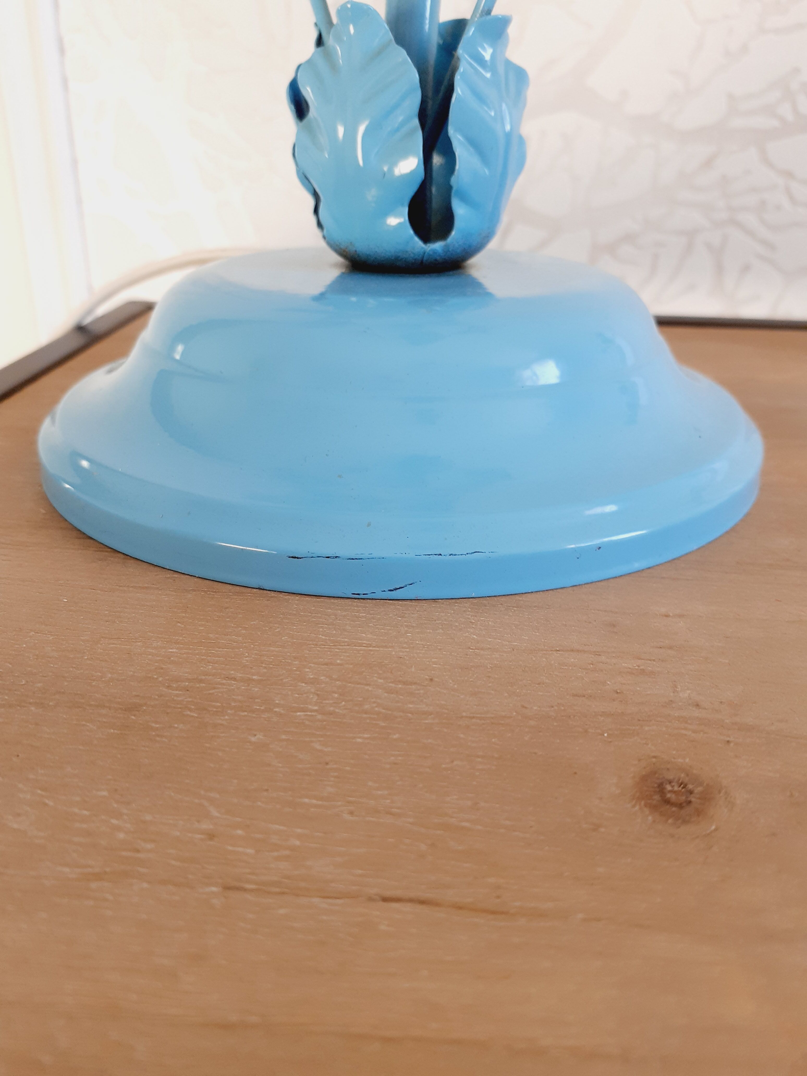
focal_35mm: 27
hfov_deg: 51.4
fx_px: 839
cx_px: 404
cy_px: 538
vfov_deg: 65.3
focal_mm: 3.6
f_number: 1.9
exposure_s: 1/120
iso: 40
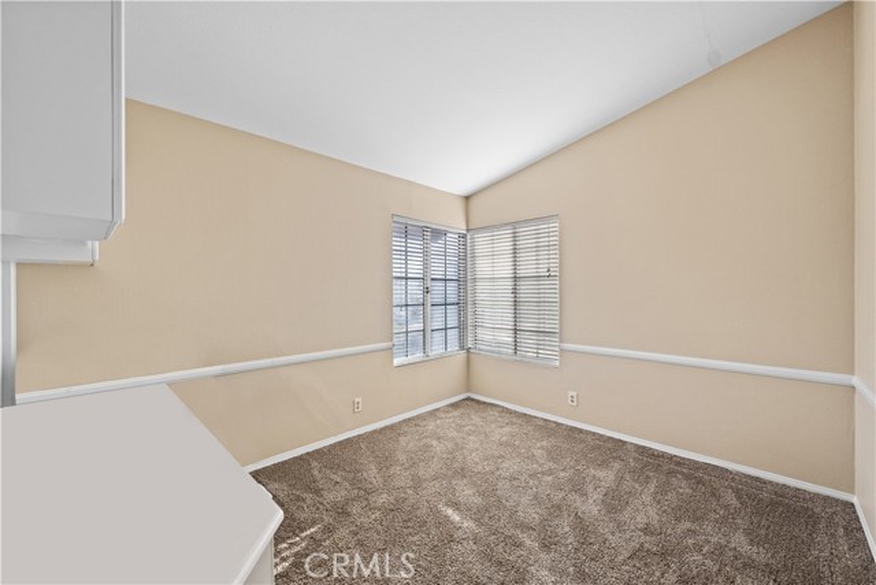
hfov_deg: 104.2
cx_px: 438
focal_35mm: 14
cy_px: 292
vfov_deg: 81.2
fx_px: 341
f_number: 8
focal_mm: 14
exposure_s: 1/100
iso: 500
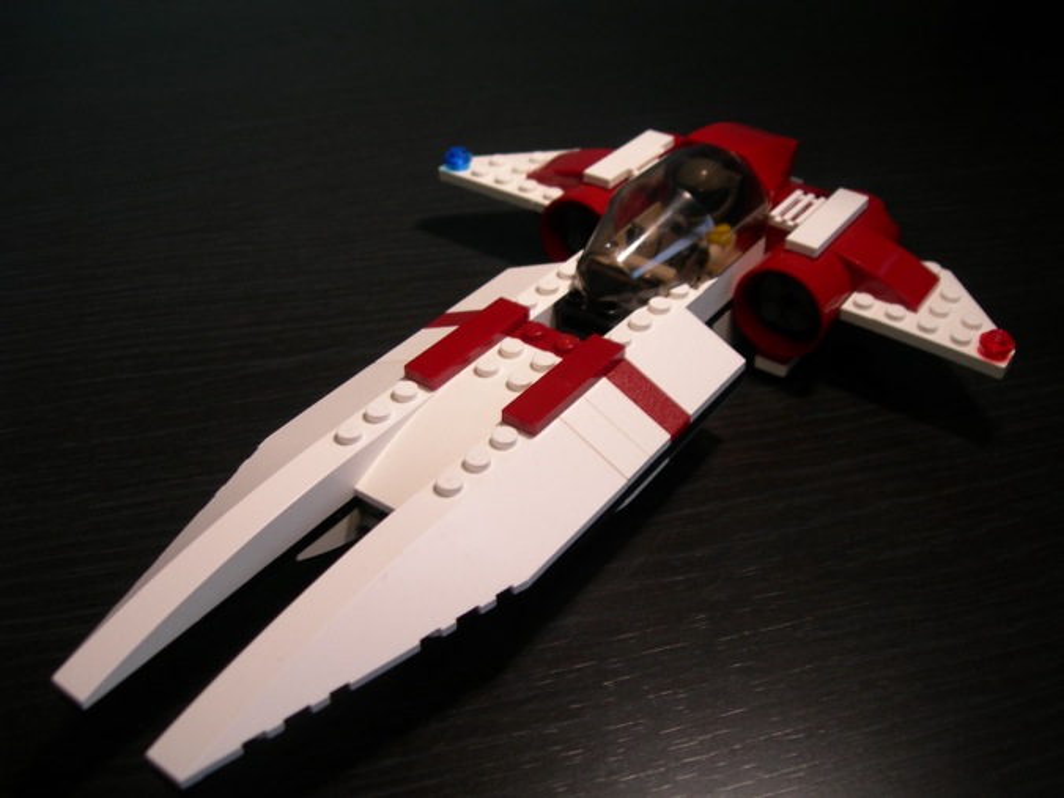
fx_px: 1168
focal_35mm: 38
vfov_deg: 37.7
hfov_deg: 49.0
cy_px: 399
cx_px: 532
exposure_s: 1/16.2
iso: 50
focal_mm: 7.8
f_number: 2.8
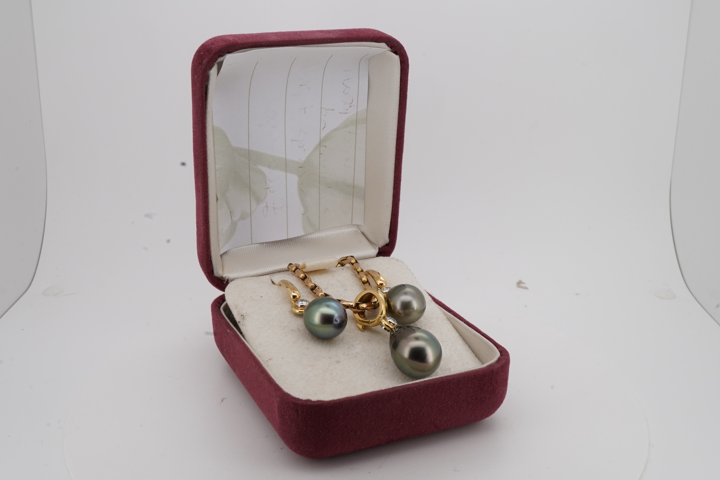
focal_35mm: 45
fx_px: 900
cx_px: 360
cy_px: 240
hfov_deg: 43.6
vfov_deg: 29.9
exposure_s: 1/125
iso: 400
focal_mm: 30
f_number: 22
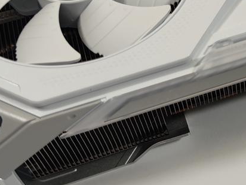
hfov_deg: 19.8
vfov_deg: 16.1
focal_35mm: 91
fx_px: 647
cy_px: 27
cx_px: 318
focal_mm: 6.78
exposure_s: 1/100
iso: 60
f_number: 1.85
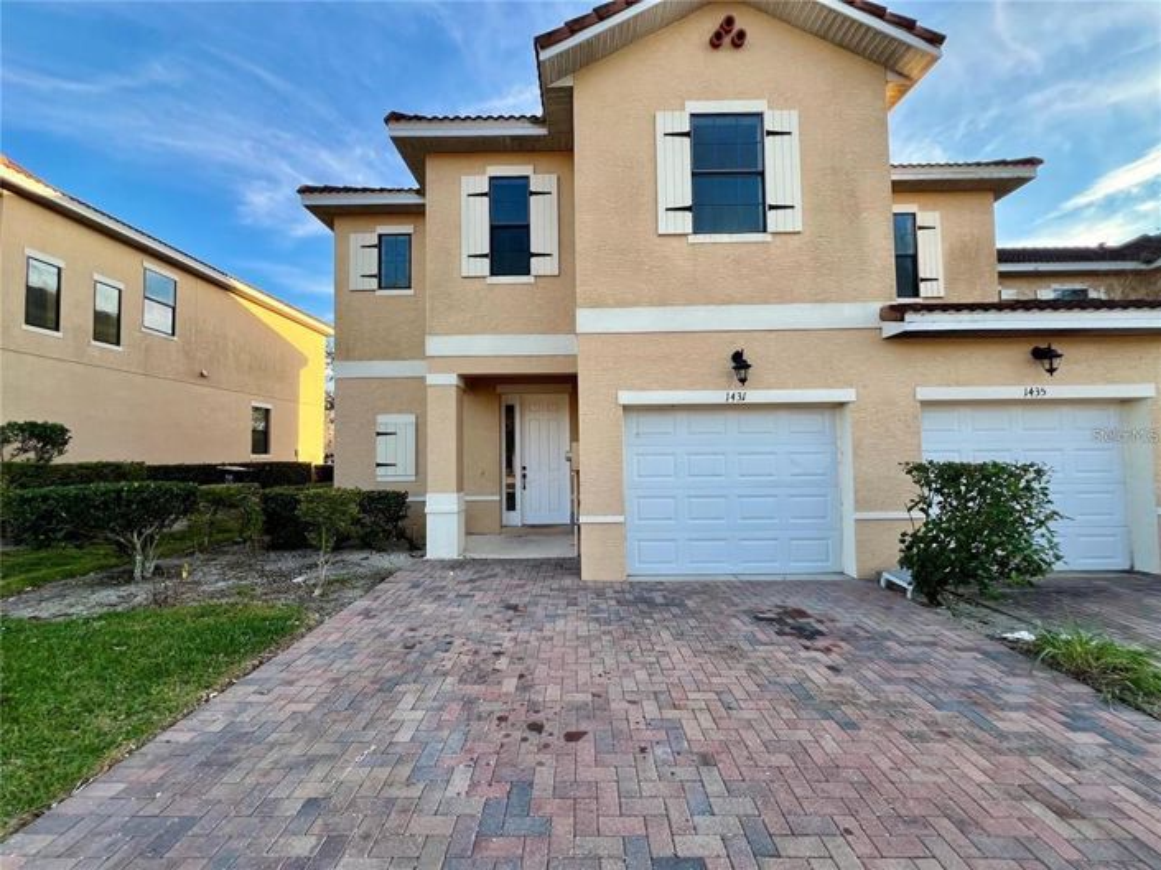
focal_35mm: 13
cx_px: 580
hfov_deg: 106.2
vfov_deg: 89.9
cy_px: 435
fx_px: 436
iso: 32
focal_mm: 1.57
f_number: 1.8
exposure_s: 1/241
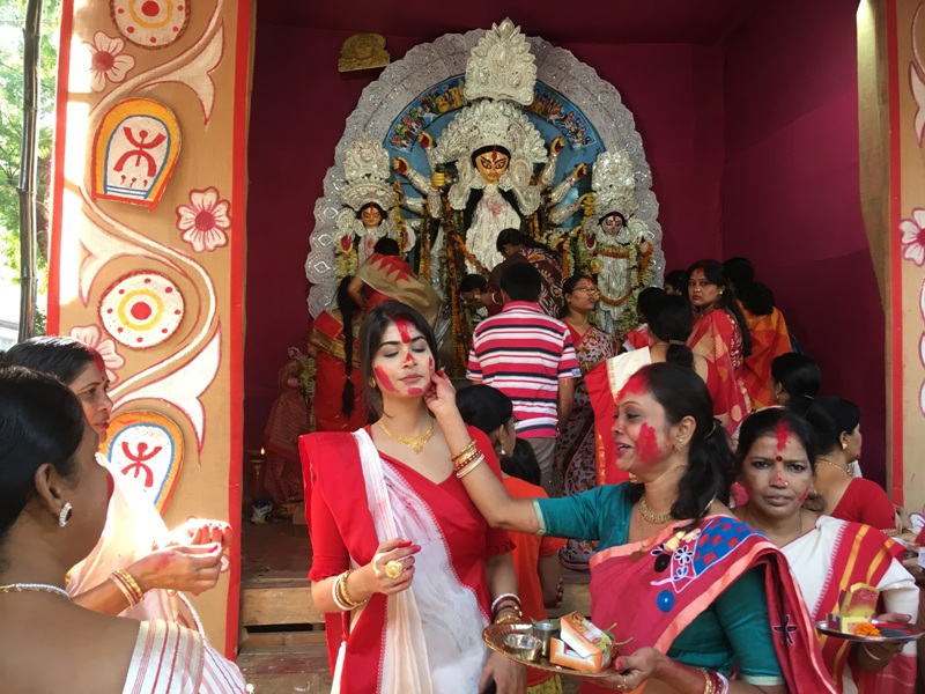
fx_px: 775
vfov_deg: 48.2
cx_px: 462
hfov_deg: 61.7
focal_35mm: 29
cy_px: 347
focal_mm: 4.15
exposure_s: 1/33
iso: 40
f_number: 2.2
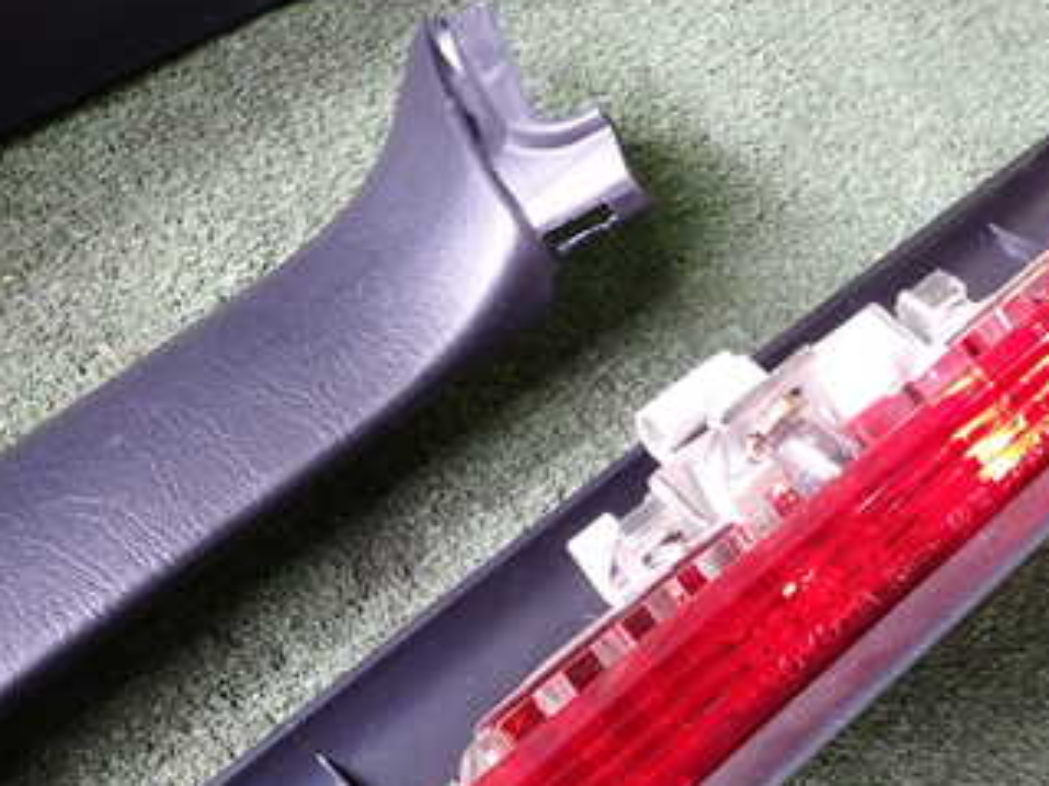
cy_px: 490
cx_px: 822
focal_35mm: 47
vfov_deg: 30.7
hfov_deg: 39.1
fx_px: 1424
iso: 200
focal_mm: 4.5
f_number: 2
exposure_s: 1/40
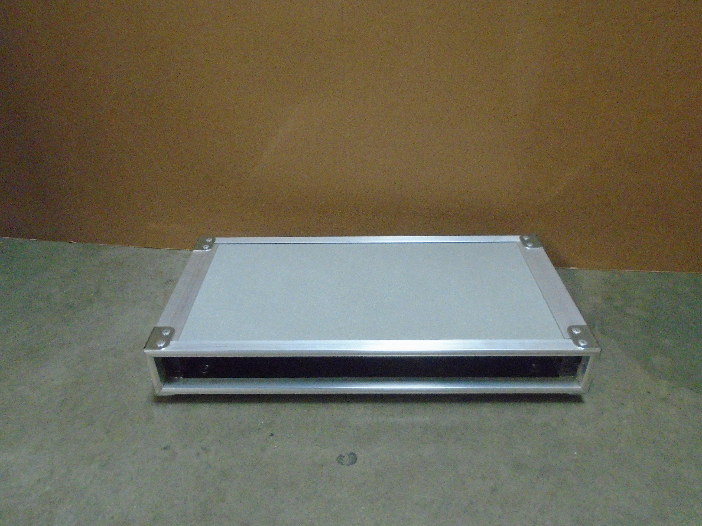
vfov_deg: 53.1
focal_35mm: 26
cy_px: 263
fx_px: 527
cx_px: 351
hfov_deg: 67.3
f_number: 3.2
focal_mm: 4.6
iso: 800
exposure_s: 1/30
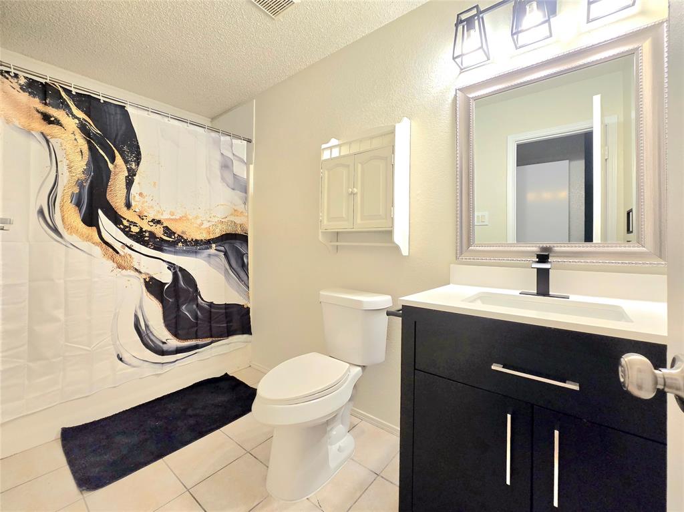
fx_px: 257
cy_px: 256
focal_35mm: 13
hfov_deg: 106.2
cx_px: 342
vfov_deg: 89.9
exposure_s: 1/60.2
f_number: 2.2
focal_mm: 2.2
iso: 250
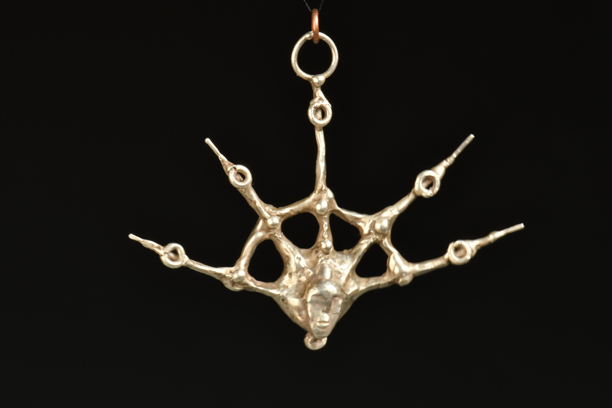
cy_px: 204
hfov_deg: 9.8
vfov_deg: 6.5
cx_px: 306
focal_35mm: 210
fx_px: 3570
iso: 125
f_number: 20
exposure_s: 1/2
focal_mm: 105
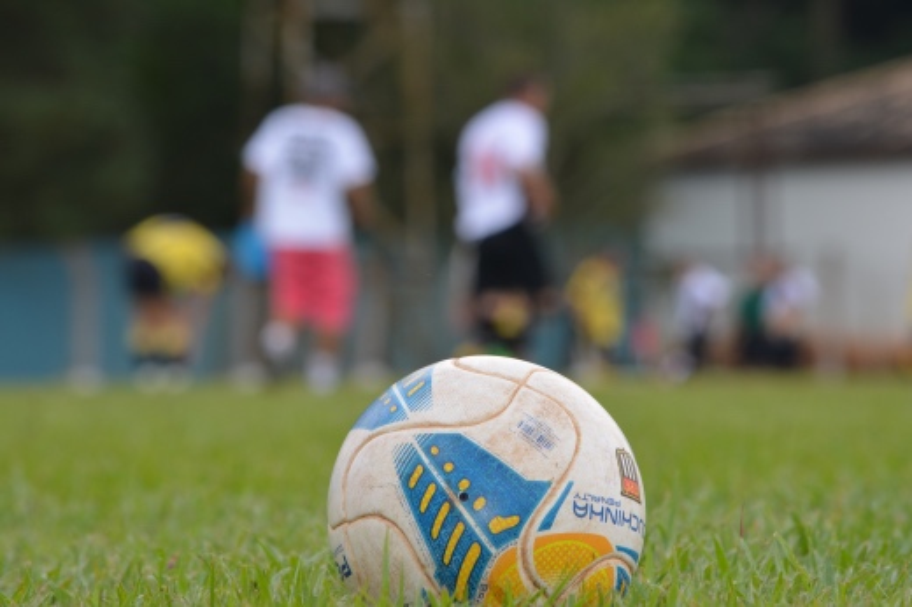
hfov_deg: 6.9
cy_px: 304
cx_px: 456
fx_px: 7595
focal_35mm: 300
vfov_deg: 4.6
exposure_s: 1/200
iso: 400
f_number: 9
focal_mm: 200
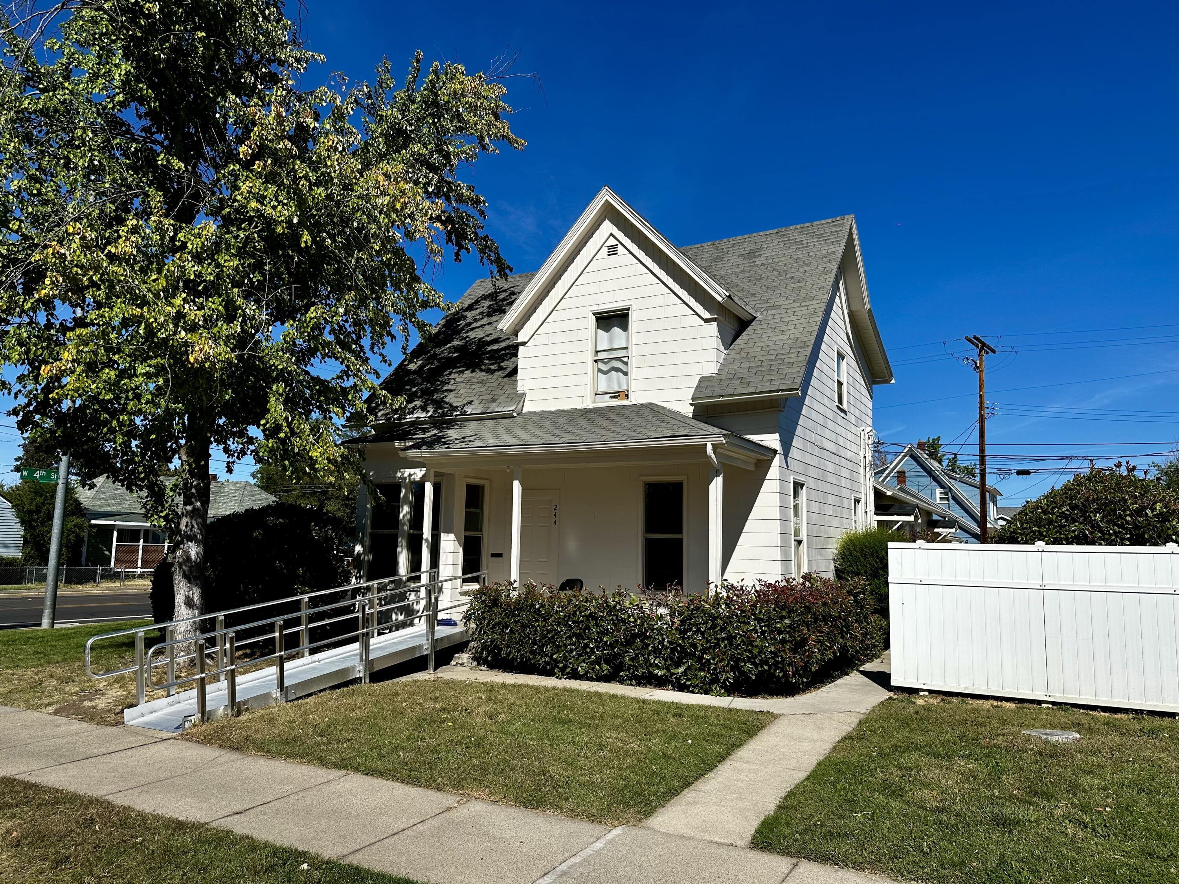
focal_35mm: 24
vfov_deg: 56.8
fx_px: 817
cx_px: 590
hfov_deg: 71.6
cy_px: 442
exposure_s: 1/7576
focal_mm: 6.86
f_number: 1.78
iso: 80
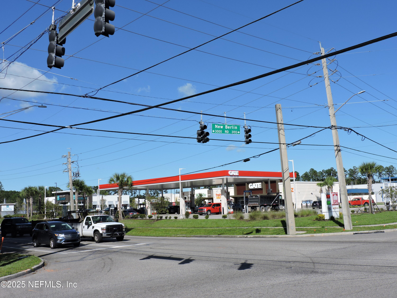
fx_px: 459
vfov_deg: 36.0
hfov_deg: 46.8
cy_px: 149
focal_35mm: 40
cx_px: 198
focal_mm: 7.1
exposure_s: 1/1250
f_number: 3.7
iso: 100
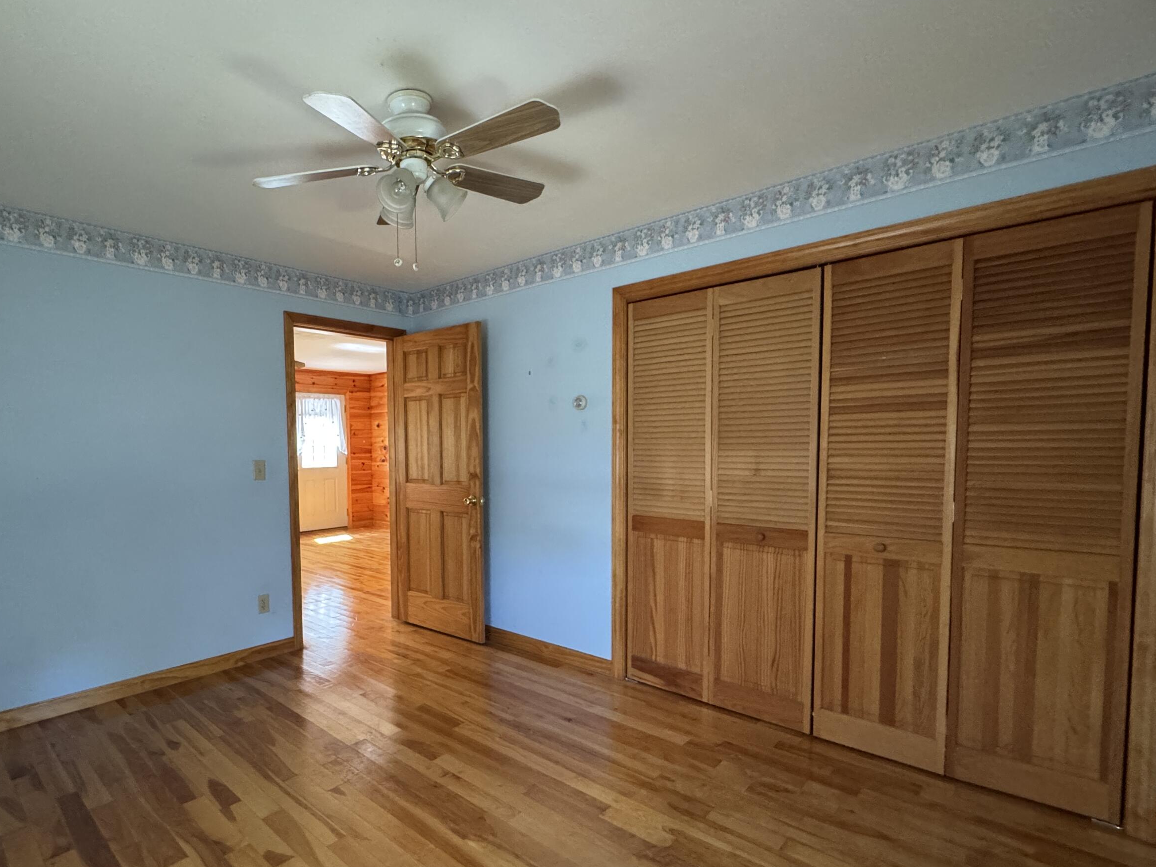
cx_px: 468
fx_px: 601
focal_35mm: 18
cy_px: 479
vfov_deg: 71.4
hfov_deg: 86.8
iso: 800
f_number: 2.2
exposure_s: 1/60
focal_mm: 2.22
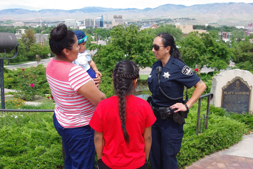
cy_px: 84
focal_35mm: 42
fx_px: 295
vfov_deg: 32.0
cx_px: 126
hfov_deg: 46.4
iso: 200
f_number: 8
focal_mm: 28
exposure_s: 1/250
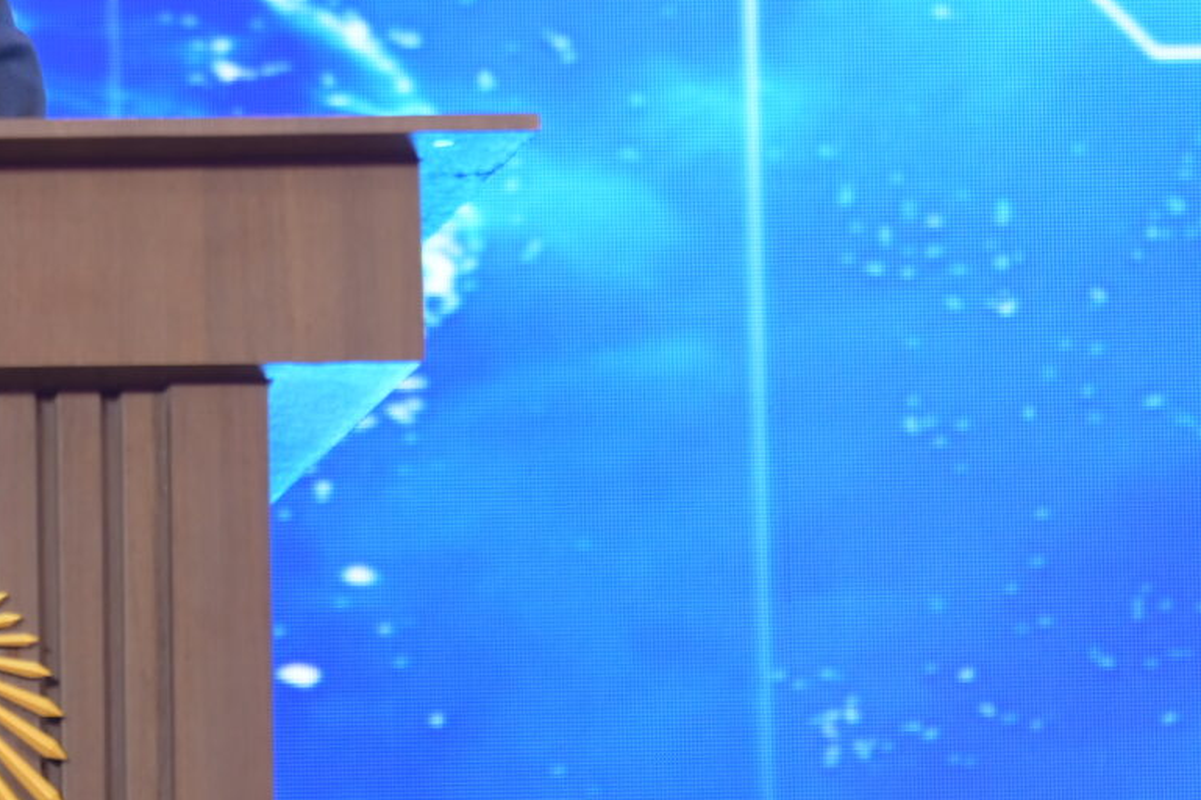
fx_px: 22208
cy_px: -16
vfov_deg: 2.1
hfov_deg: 3.1
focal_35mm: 666
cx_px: -508
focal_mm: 200
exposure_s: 1/80
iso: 400
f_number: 2.8
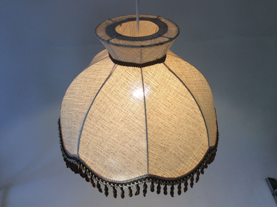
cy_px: 104
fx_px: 264
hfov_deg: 55.4
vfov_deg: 42.9
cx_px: 140
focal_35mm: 33
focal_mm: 3.3
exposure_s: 1/100
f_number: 2.4
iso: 40
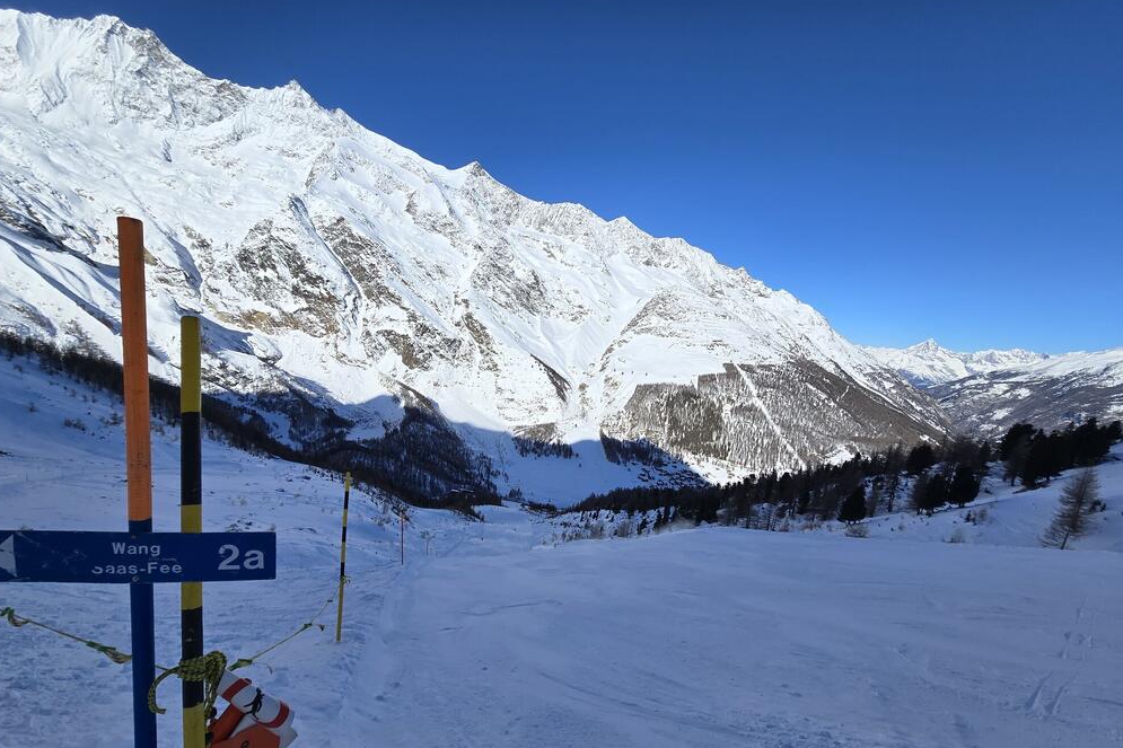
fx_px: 437
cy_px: 428
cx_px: 568
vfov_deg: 80.7
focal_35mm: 14
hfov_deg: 104.3
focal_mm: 2.2
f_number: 2.2
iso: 50
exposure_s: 1/3819
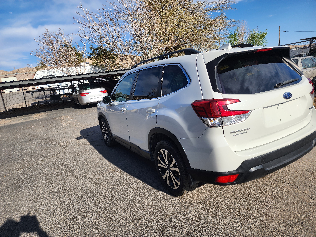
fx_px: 210
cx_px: 158
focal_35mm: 23
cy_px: 118
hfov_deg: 73.9
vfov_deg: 58.9
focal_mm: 6.4
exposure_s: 1/1163
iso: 12
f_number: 1.8
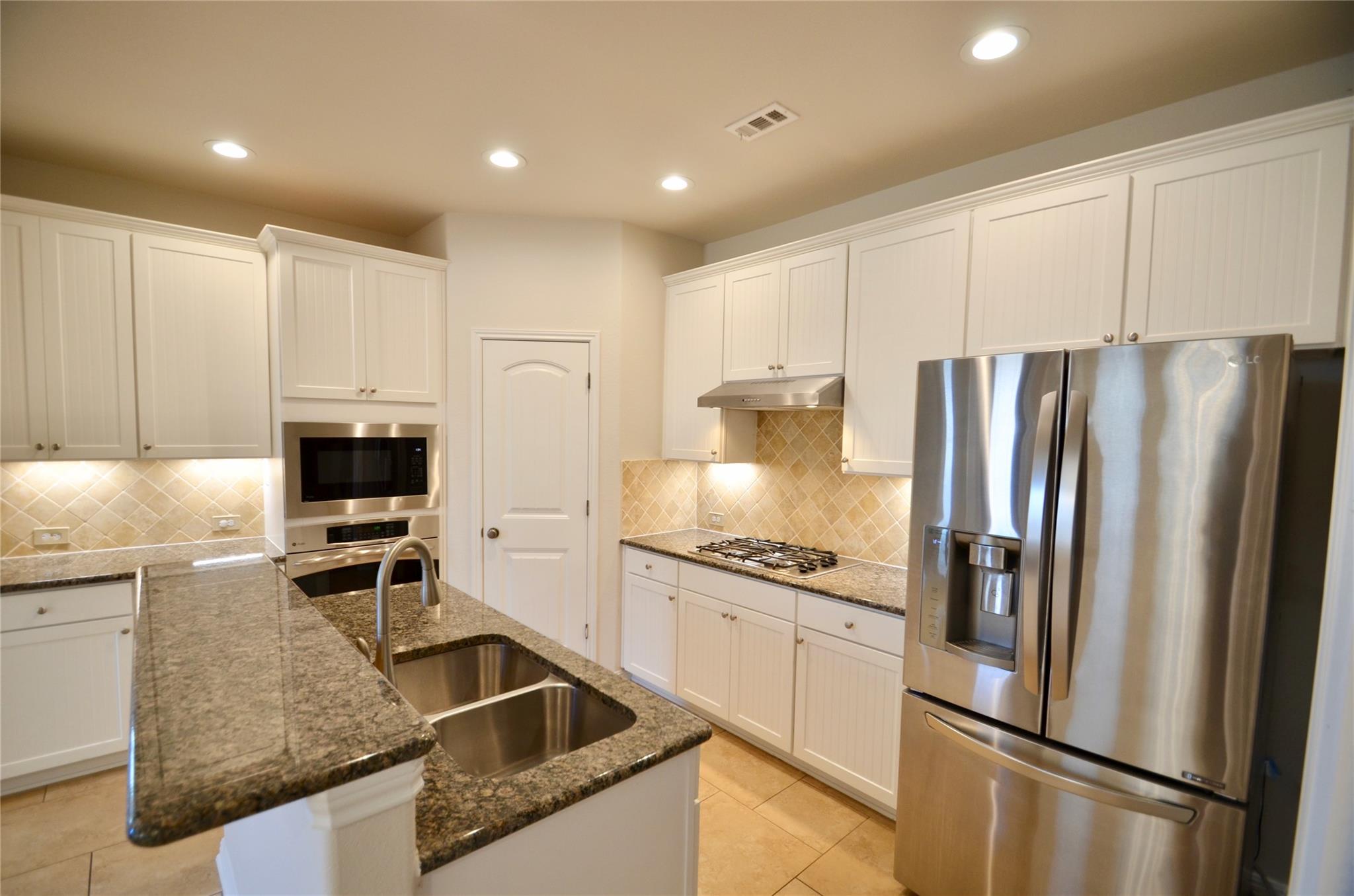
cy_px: 448
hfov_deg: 100.5
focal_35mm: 15
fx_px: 563
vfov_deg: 77.1
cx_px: 677
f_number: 3.5
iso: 200
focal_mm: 10
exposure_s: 1/50
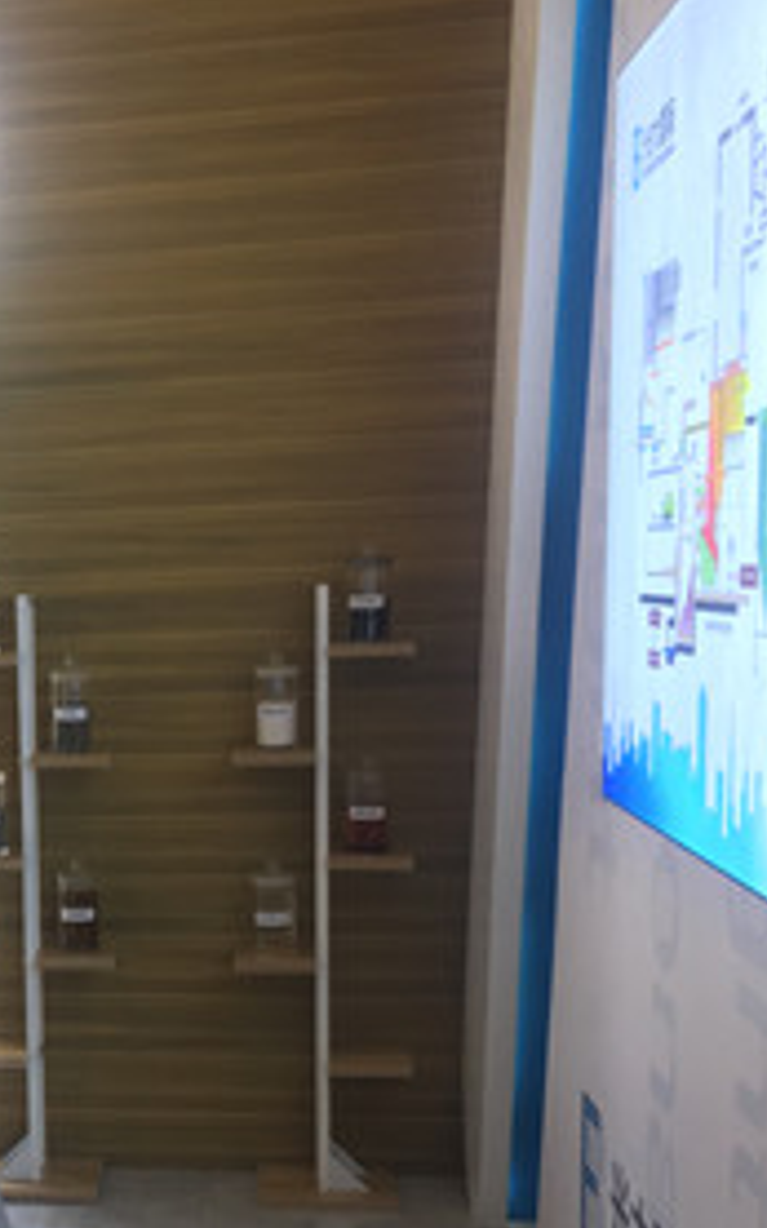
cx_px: -226
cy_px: 869
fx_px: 2041
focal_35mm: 61
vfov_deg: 33.0
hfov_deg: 19.6
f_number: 2.2
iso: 40
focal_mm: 4.15
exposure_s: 1/100
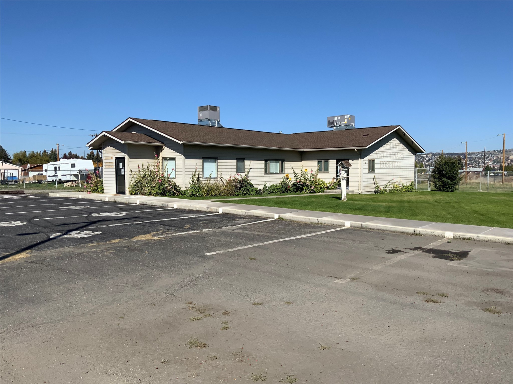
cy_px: 192
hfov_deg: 61.7
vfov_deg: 48.2
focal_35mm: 29
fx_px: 430
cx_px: 256
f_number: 1.8
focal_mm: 3
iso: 20
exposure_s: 1/2959
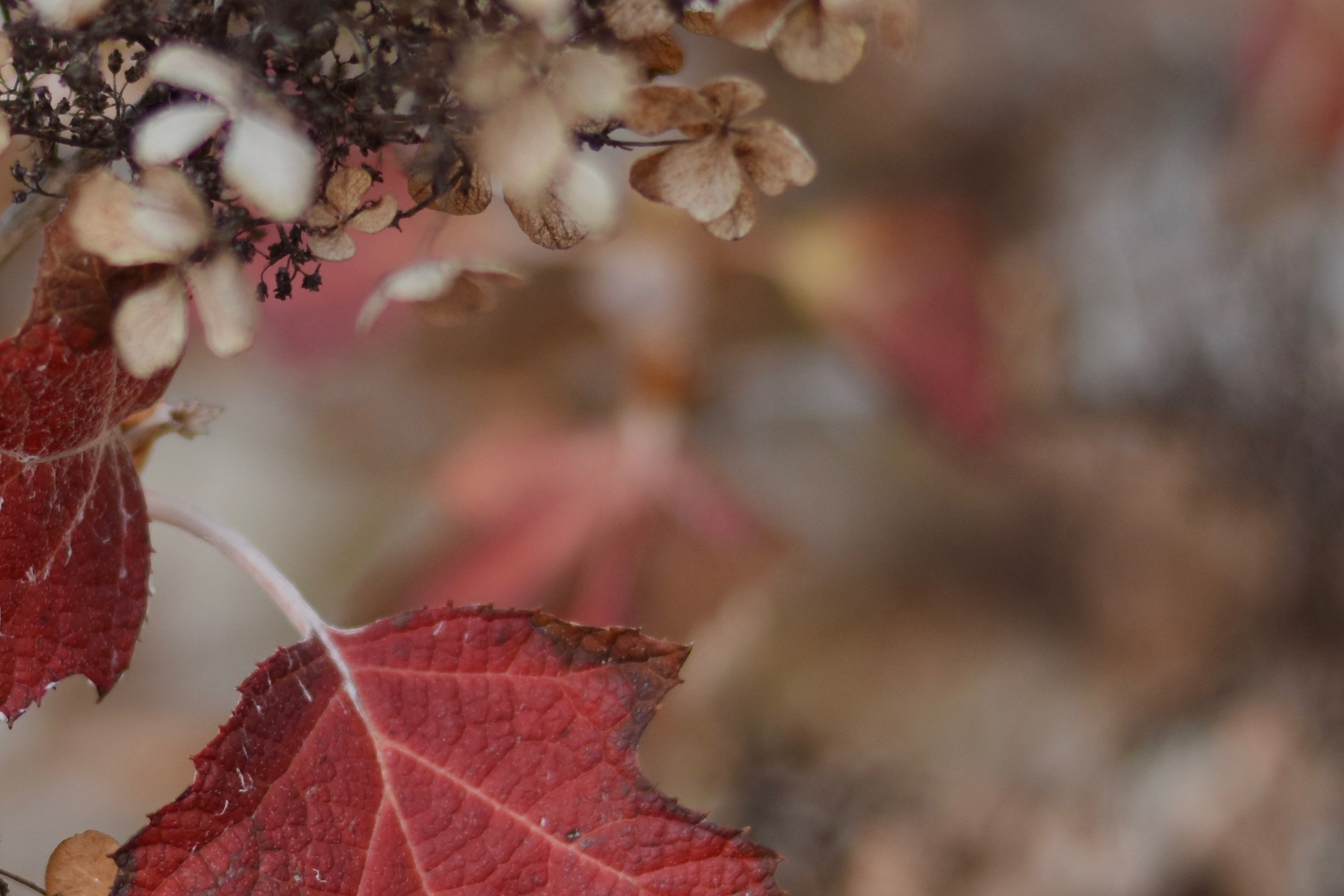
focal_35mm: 194
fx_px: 7241
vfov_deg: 7.1
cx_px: 539
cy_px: 477
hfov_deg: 10.6
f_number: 1.8
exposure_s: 1/4000
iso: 250
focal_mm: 50
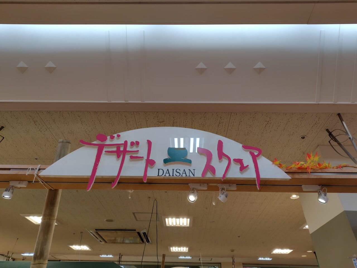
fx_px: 237
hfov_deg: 73.9
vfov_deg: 58.9
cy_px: 134
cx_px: 178
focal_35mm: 23
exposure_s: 1/120
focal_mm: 5.6
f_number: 1.9
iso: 107
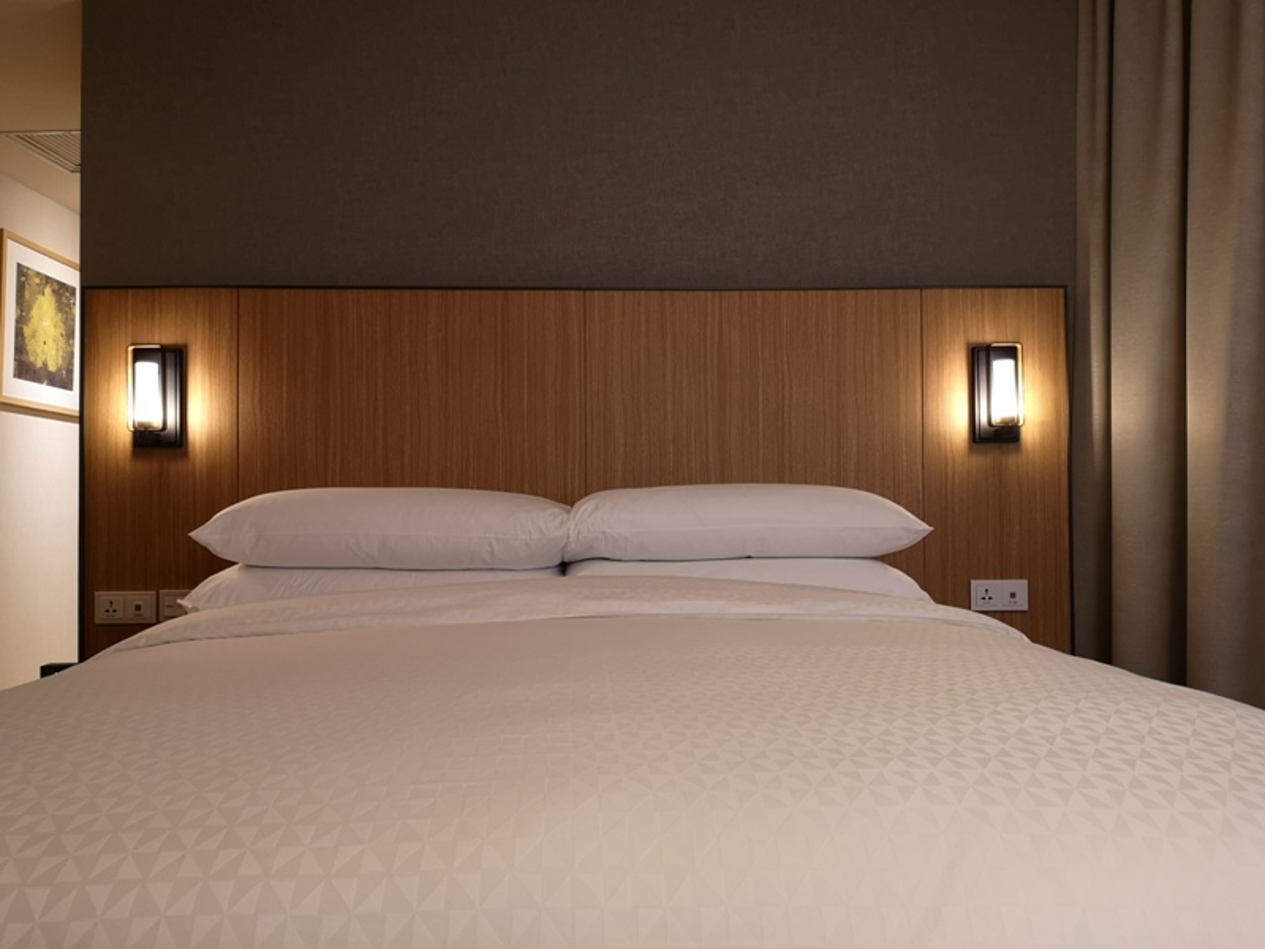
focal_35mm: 27
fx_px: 987
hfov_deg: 65.3
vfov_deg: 51.4
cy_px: 474
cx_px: 632
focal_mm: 3.95
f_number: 1.8
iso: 200
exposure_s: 1/30
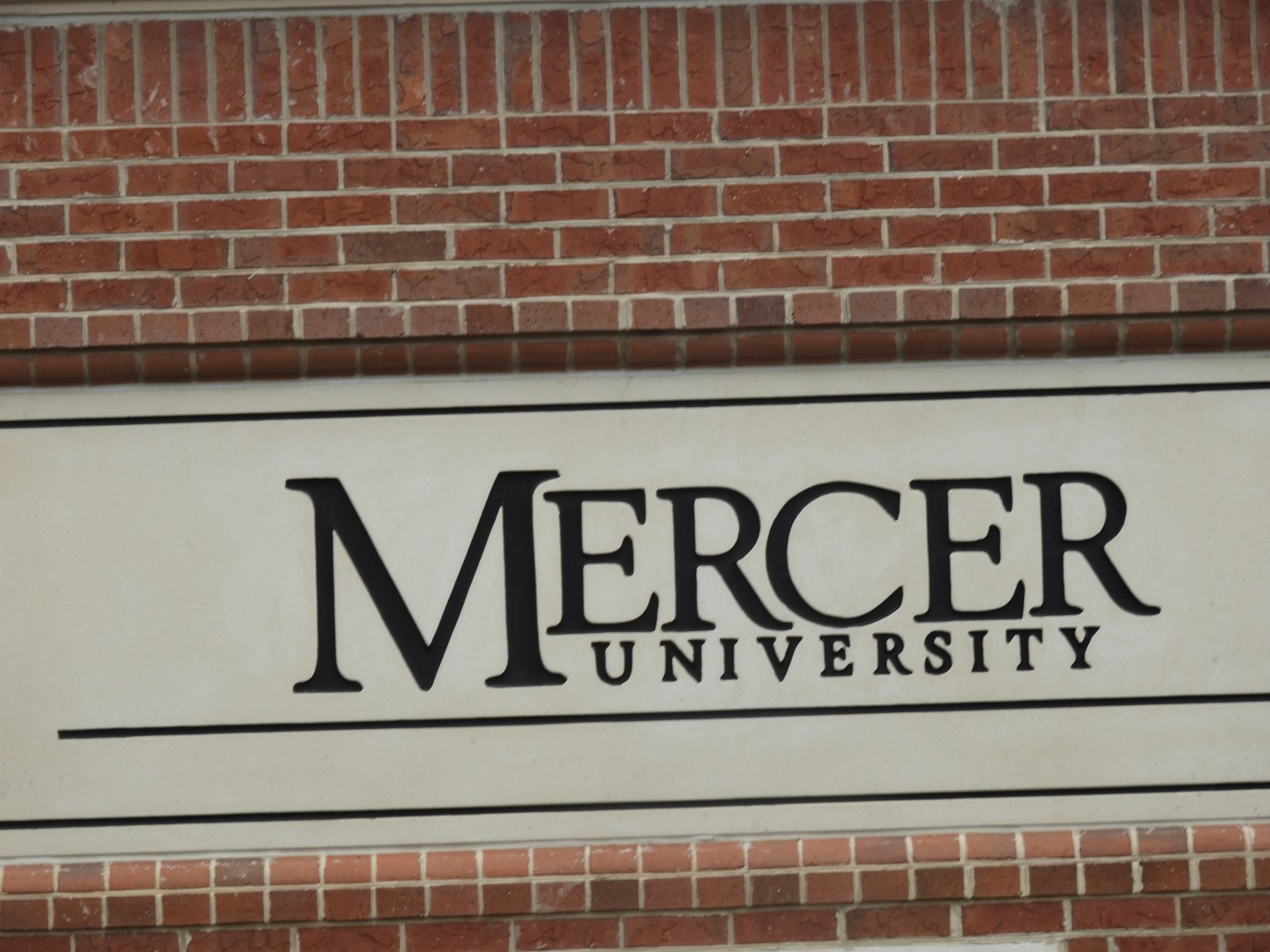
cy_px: 476
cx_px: 635
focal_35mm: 250
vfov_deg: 5.9
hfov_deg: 7.9
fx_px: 9172
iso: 100
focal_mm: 44.8
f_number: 5.5
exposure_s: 1/250
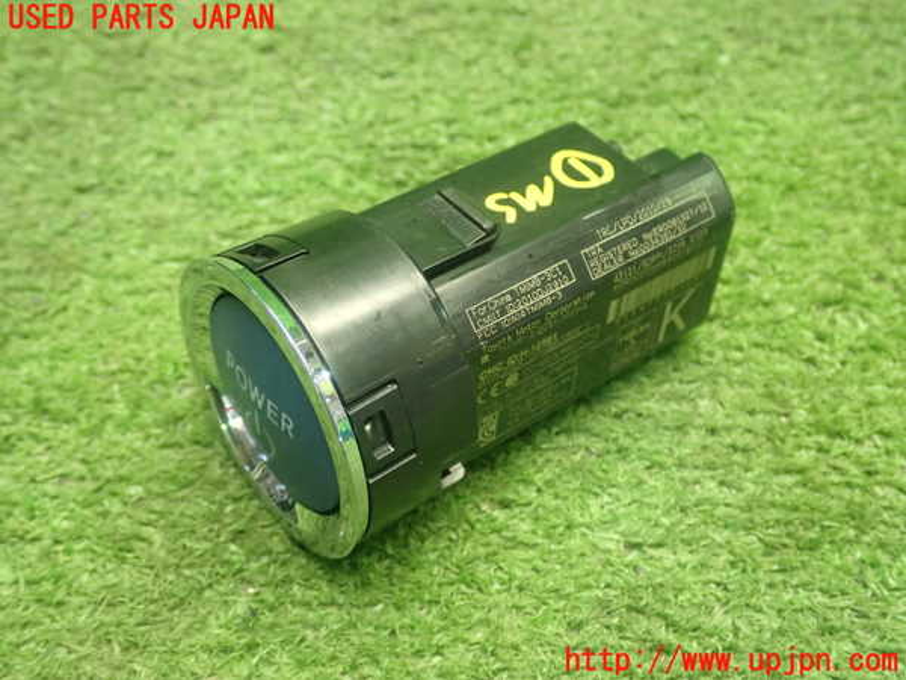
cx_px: 453
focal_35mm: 44
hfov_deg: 42.9
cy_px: 340
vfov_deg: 32.9
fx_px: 1152
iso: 800
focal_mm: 7.84
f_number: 2.9
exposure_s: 1/40
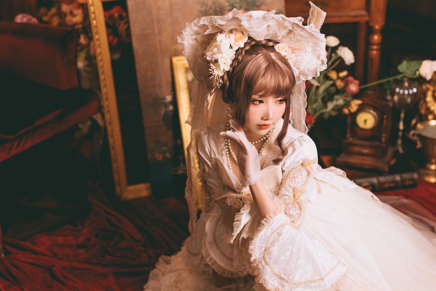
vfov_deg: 19.2
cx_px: 207
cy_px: 186
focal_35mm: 71
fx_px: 860
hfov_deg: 28.4
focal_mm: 50
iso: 160
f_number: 1.8
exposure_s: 1/160
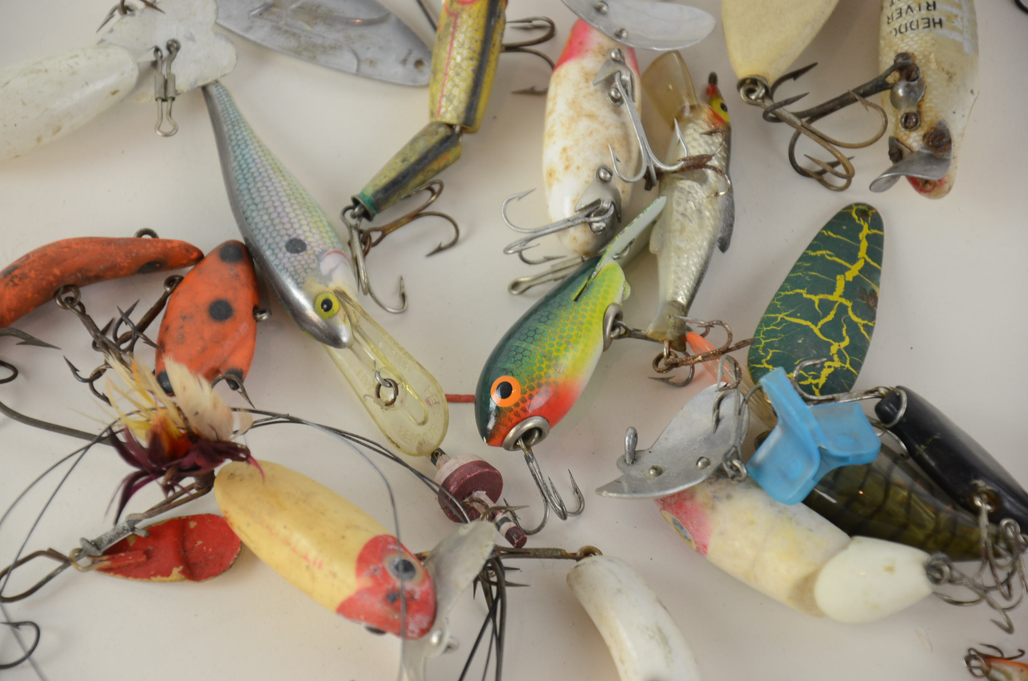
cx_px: 514
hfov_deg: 13.1
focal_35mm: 158
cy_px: 340
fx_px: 4488
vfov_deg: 8.7
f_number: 5.6
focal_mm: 105
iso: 500
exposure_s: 1/60
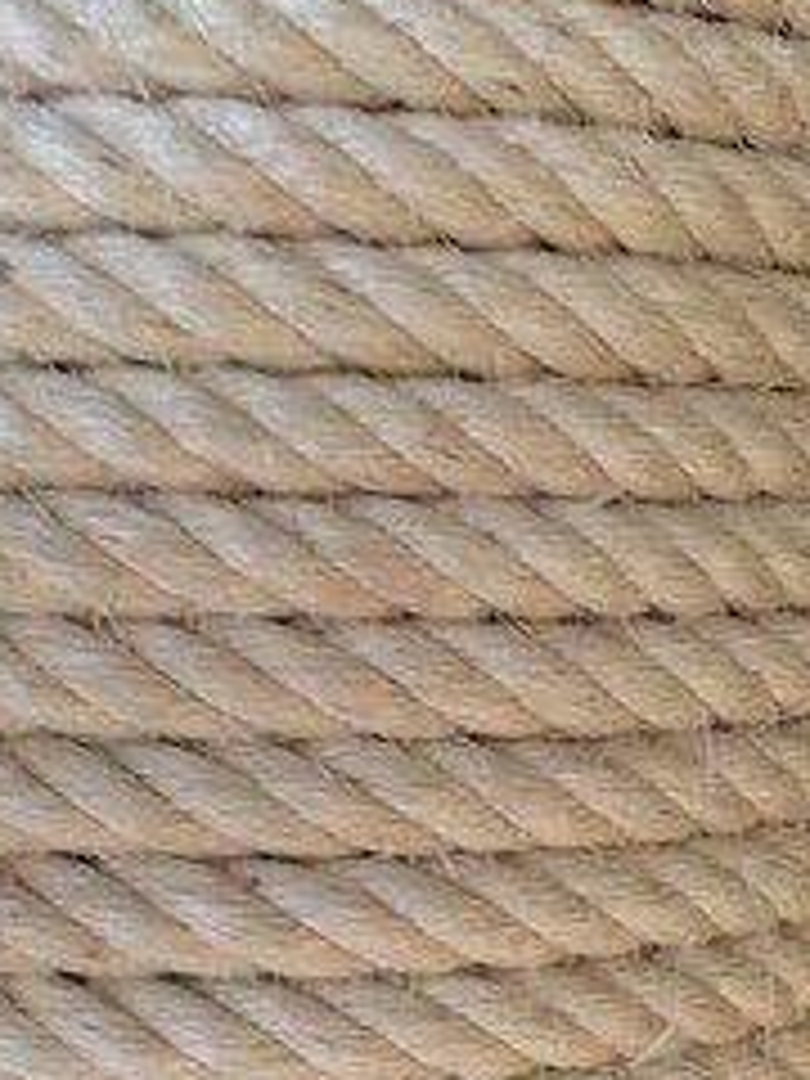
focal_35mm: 73
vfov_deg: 26.2
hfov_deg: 20.1
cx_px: 515
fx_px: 2278
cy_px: 846
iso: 250
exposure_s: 1/20
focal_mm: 4.28
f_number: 2.4
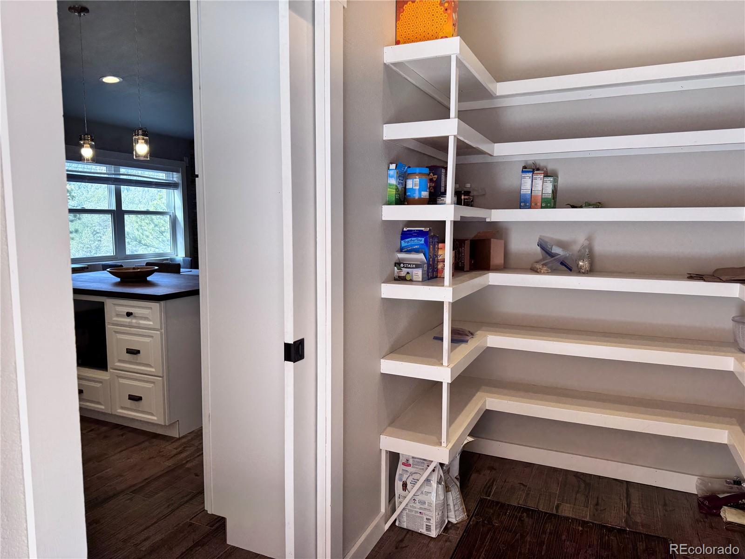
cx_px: 372
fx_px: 517
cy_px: 280
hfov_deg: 71.6
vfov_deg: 56.8
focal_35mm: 24
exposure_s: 1/265
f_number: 1.78
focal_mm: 6.76
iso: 64
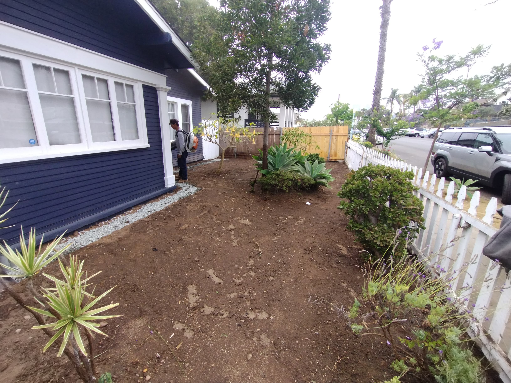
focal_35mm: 16
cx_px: 256
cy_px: 192
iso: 100
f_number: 2.2
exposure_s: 1/228
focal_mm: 1.66
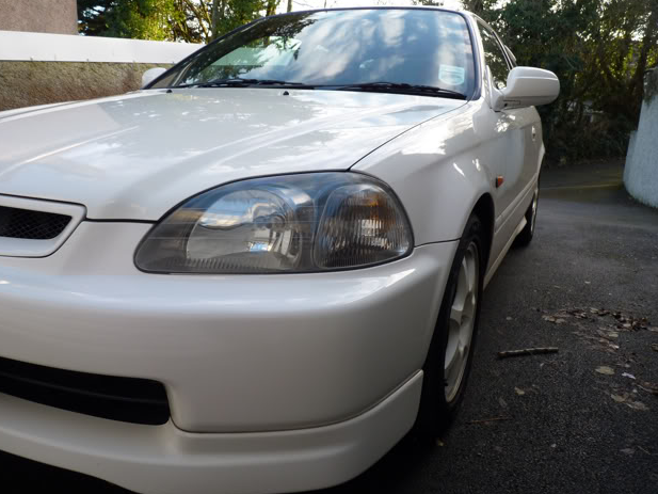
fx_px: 532
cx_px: 327
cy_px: 250
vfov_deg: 49.8
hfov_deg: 63.4
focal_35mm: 28
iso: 80
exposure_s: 1/80
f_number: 2.8
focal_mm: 4.8
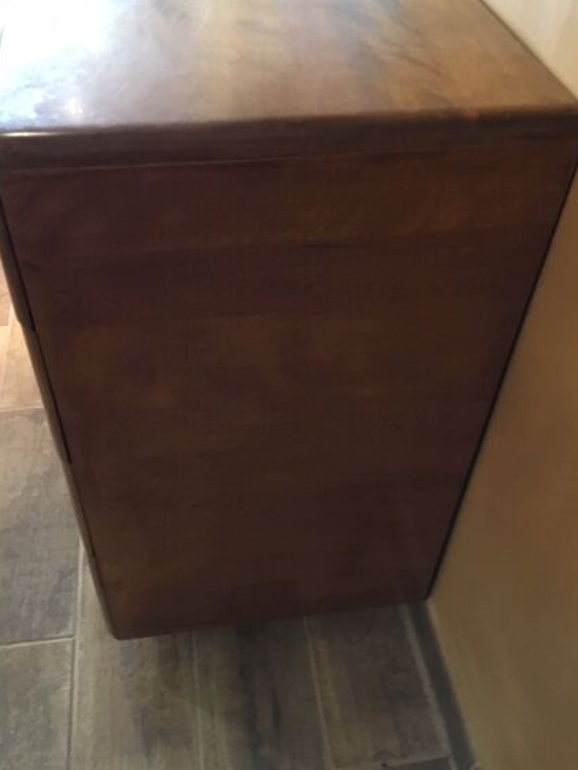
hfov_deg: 42.9
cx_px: 260
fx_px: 734
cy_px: 375
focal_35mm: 33
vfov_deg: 55.3
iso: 200
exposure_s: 1/20
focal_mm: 4.15
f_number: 2.2
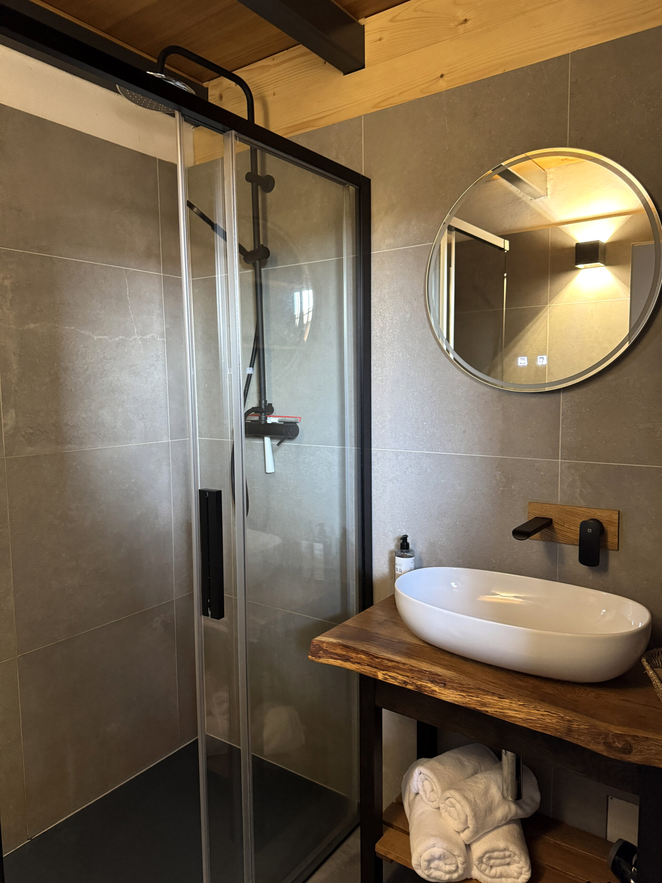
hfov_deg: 56.8
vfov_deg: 71.6
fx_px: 612
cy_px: 442
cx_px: 331
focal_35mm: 24
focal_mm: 6.76
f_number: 1.78
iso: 640
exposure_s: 1/33
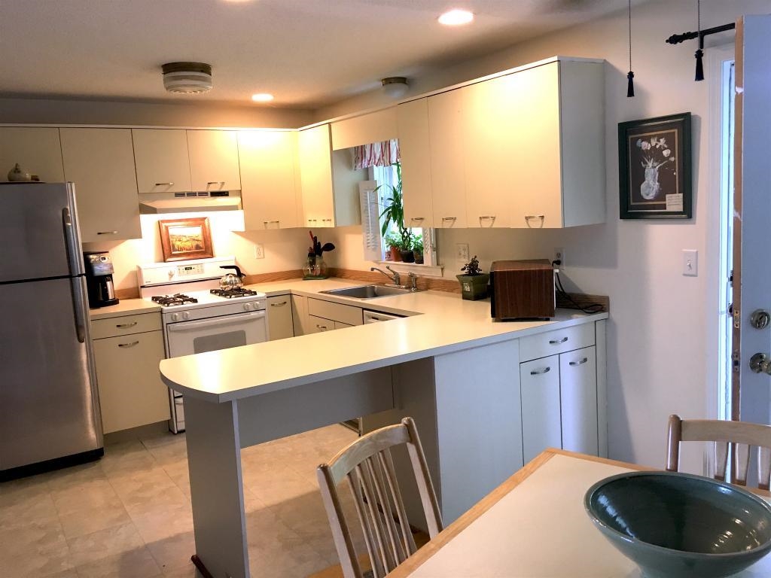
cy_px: 289
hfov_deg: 61.7
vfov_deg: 48.2
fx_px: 646
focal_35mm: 29
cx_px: 386
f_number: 2.2
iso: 125
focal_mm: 4.15
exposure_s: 1/33
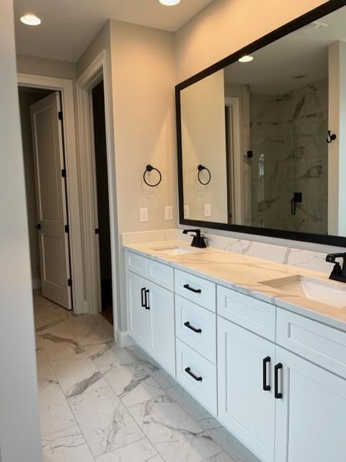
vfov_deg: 67.3
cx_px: 173
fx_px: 347
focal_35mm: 26
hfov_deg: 53.1
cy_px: 231
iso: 40
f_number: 1.6
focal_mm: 5.1
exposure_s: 1/120
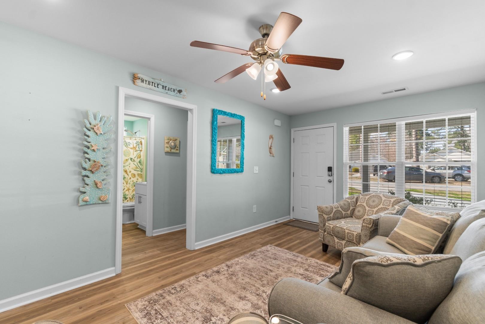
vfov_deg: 77.3
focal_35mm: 15
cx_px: 242
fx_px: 202
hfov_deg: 100.4
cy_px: 162
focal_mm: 10
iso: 100
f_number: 4.5
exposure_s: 1/8
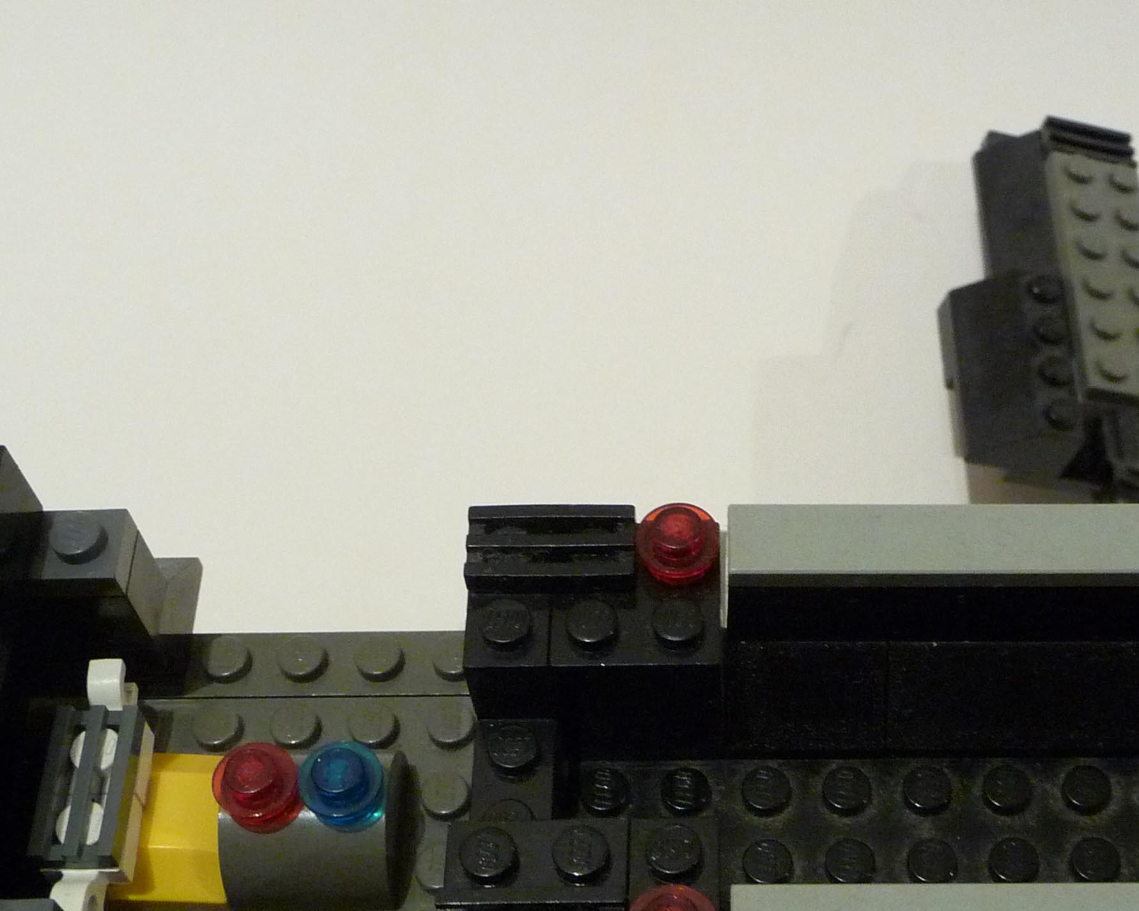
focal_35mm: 53
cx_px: 731
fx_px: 1787
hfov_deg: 35.1
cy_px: 695
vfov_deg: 28.2
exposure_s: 1/13
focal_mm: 4.7
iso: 400
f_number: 3.3
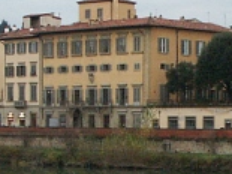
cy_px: 148
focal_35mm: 165
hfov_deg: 11.8
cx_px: 238
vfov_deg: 9.0
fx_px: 1105
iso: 200
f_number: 2.8
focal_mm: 8.46
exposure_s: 1/45
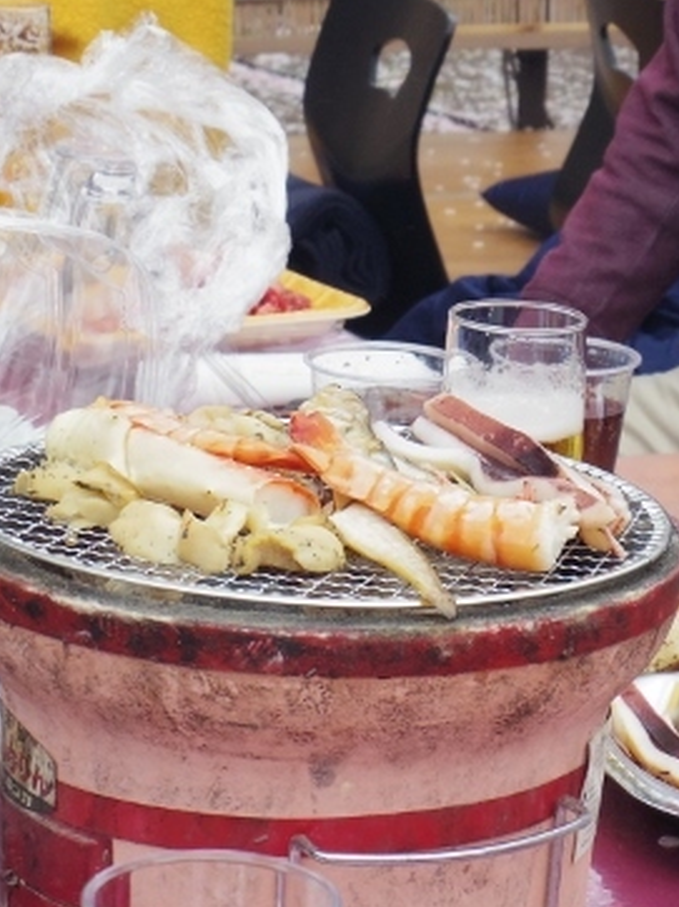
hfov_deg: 12.1
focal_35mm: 122
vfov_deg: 16.2
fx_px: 3195
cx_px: 484
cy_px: 456
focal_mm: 14.9
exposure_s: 1/100
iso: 320
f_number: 4.5
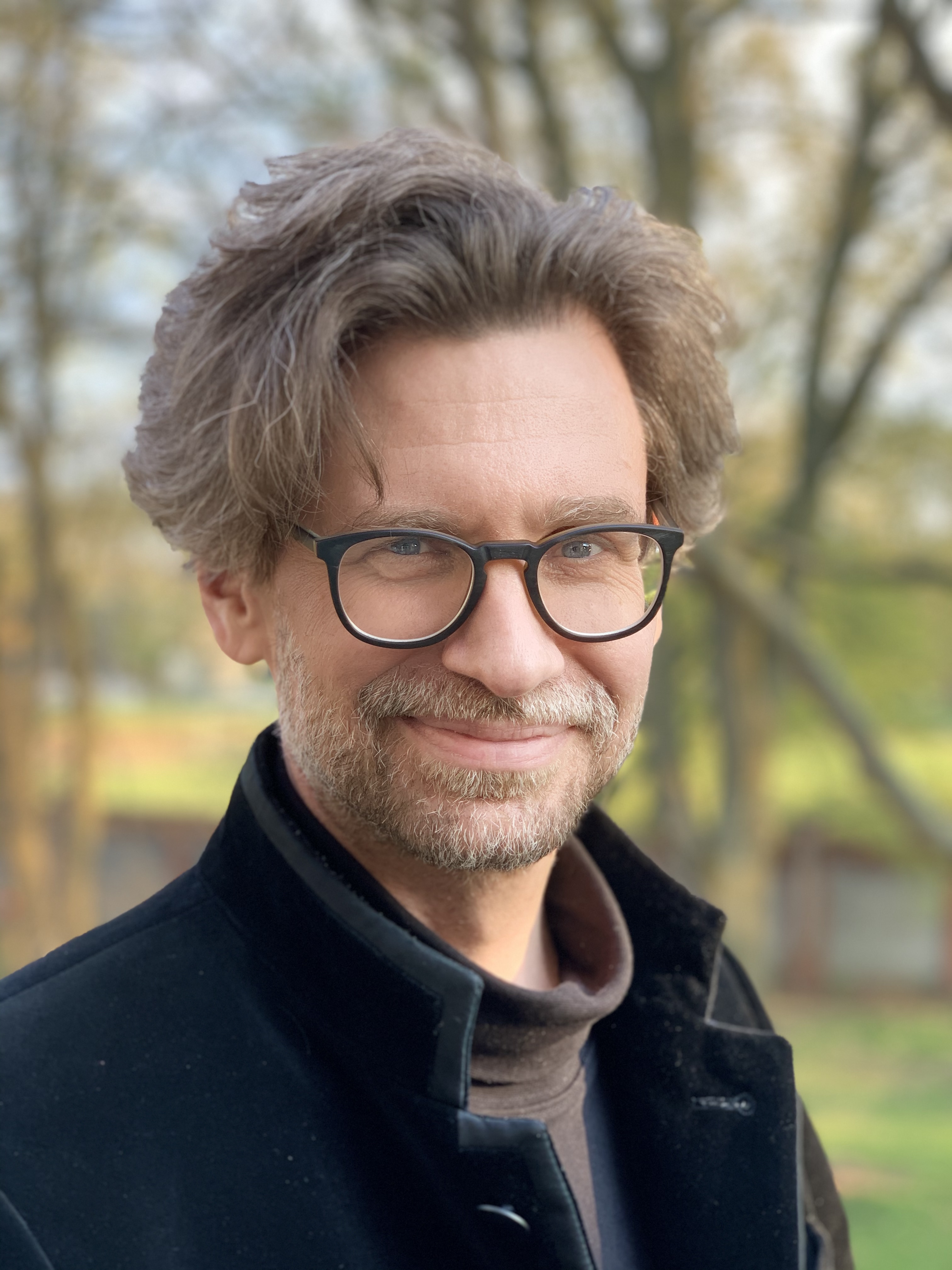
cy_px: 635
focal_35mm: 52
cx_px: 476
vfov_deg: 36.8
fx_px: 1907
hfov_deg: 28.0
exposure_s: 1/122
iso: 40
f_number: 2.4
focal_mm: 6
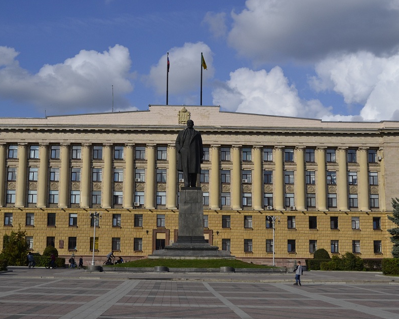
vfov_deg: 30.2
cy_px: 165
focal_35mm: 50
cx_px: 178
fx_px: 590
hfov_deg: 37.3
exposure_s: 1/2000
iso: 360
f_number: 7.1
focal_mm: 28
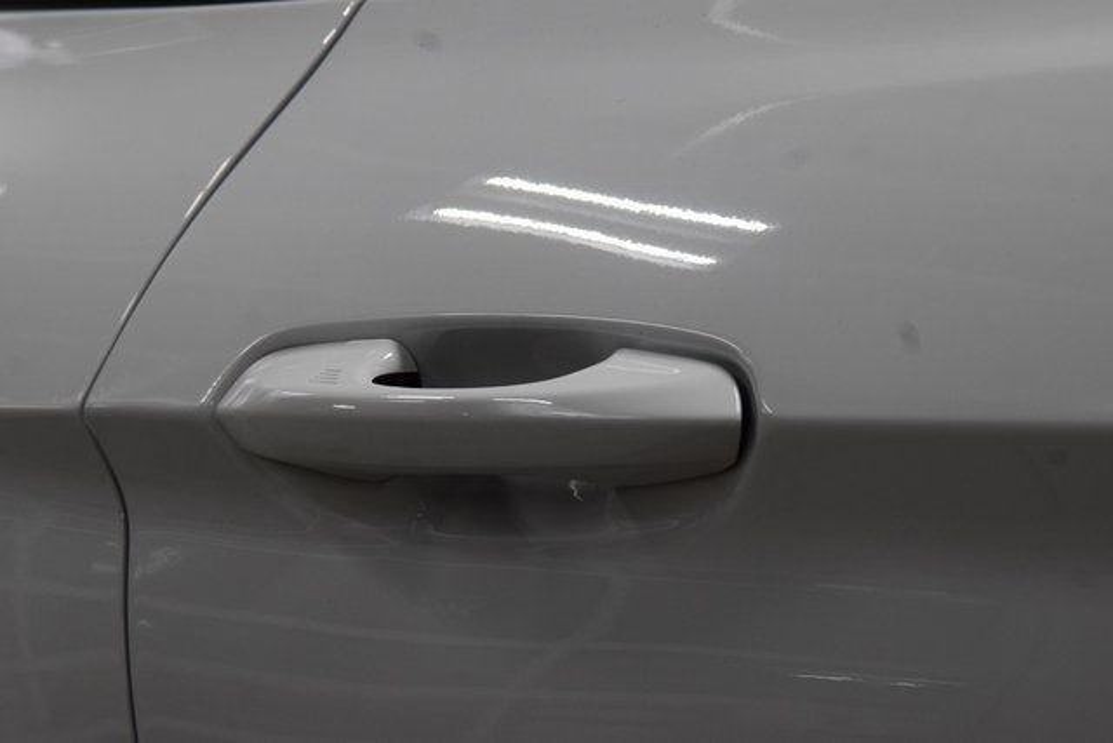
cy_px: 372
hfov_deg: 19.5
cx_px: 556
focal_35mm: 105
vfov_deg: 13.0
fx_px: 3247
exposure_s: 1/125
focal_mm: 70
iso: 1600
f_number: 9
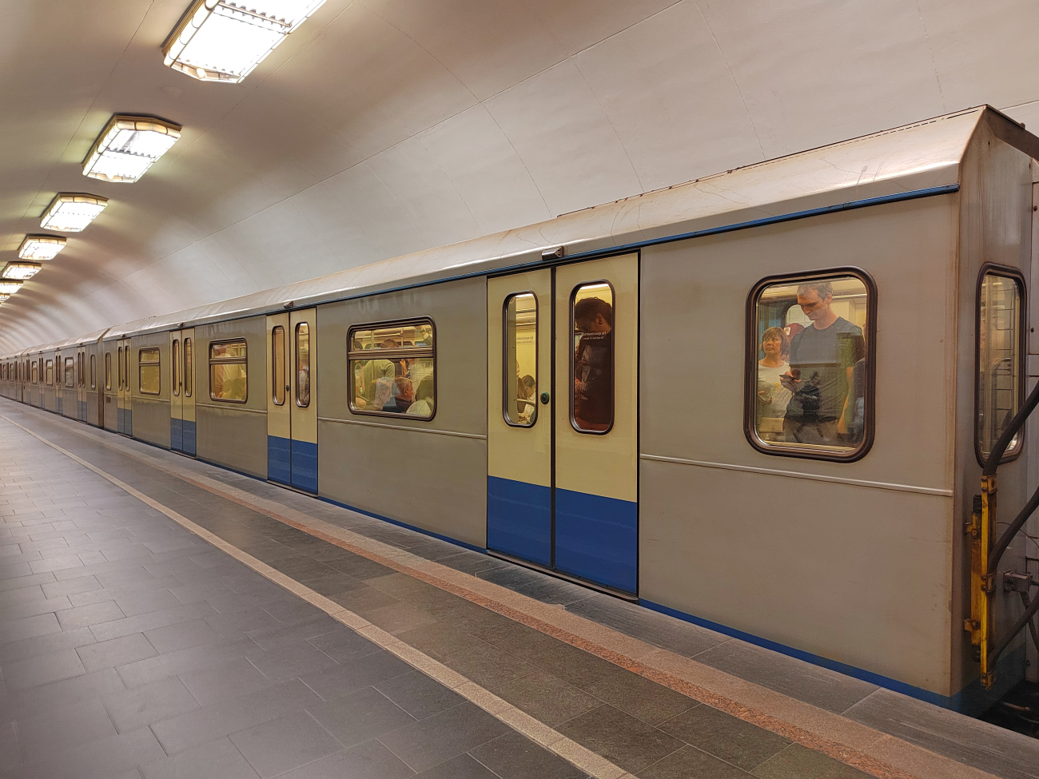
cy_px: 390
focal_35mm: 23
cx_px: 520
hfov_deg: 73.9
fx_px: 690
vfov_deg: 58.9
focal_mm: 5.52
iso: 969
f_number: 1.9
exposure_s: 1/120
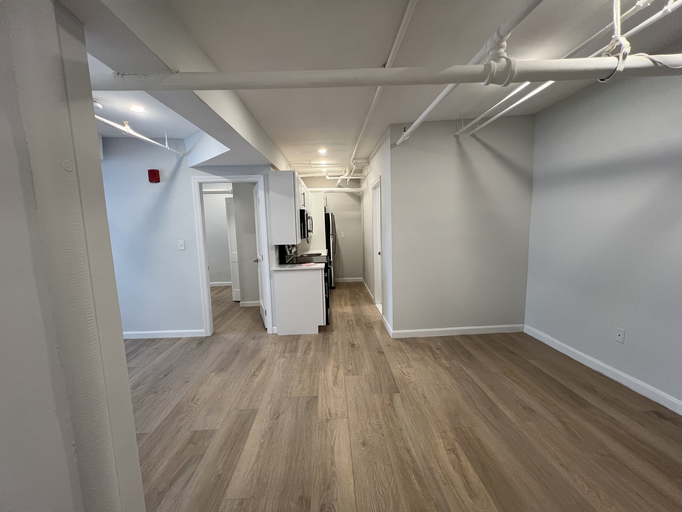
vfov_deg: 89.9
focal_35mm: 13
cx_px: 341
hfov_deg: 106.2
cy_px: 256
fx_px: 256
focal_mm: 1.57
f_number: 1.8
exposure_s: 1/120
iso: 200
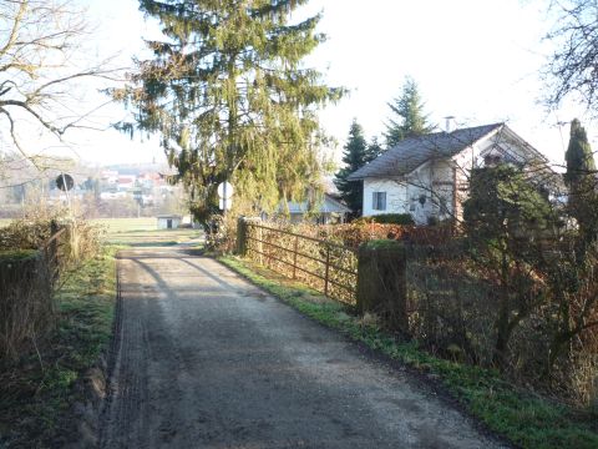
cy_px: 224
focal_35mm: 32
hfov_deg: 56.8
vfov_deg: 44.2
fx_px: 553
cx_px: 299
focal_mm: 5.2
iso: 100
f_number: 3.5
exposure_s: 1/100
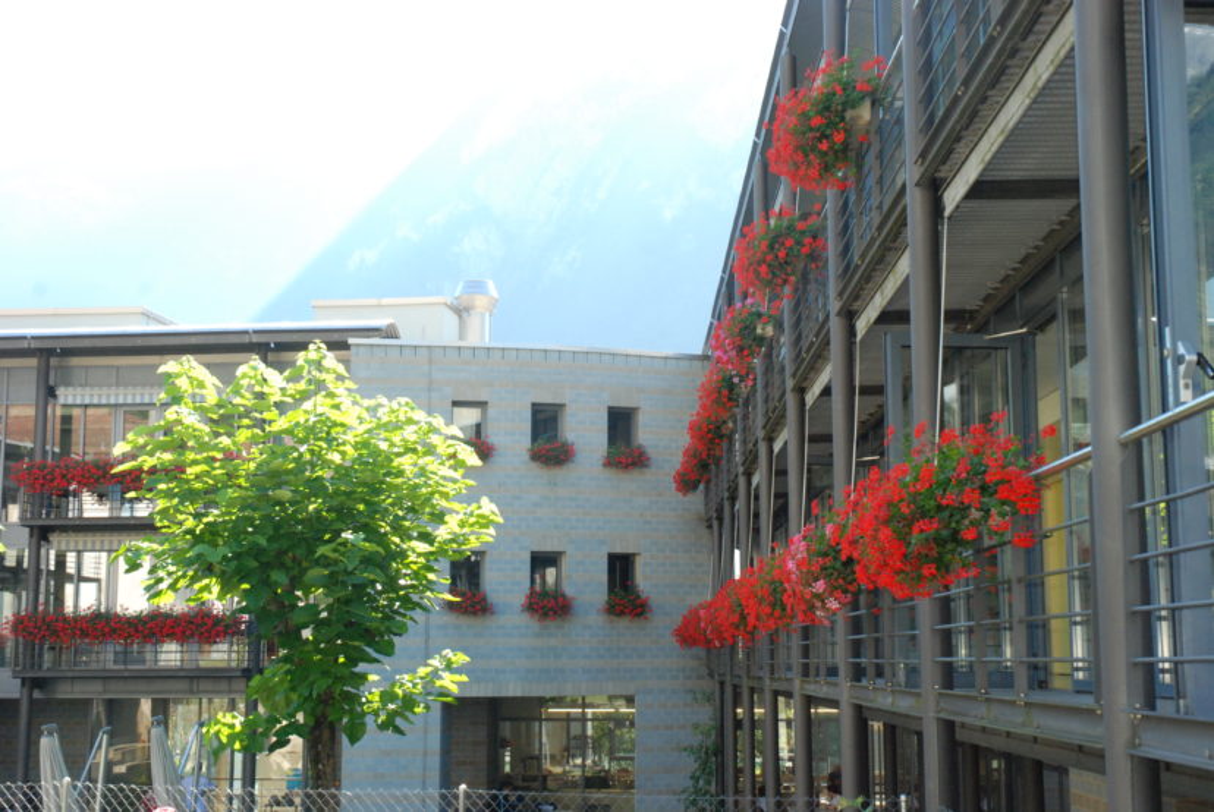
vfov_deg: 25.8
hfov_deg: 37.8
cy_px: 406
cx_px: 607
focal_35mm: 52
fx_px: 1772
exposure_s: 1/200
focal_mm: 35
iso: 1000
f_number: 10
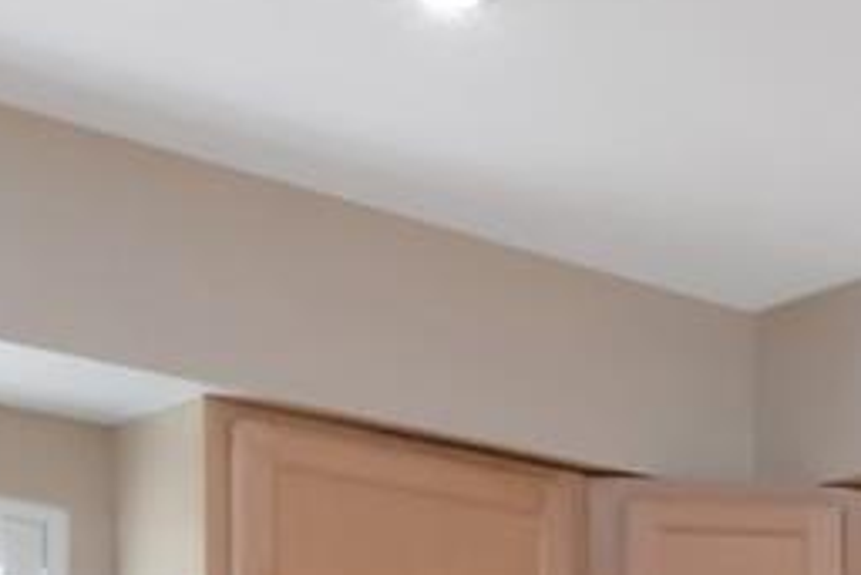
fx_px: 2468
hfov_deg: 14.5
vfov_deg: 12.0
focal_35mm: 103
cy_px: 1123
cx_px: 1957
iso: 800
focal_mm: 11
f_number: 9
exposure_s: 1/15
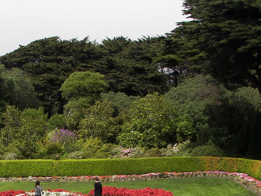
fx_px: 498
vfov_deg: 22.2
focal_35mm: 66
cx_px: 65
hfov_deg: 28.9
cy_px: 127
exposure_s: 1/640
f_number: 4
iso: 64
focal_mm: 6
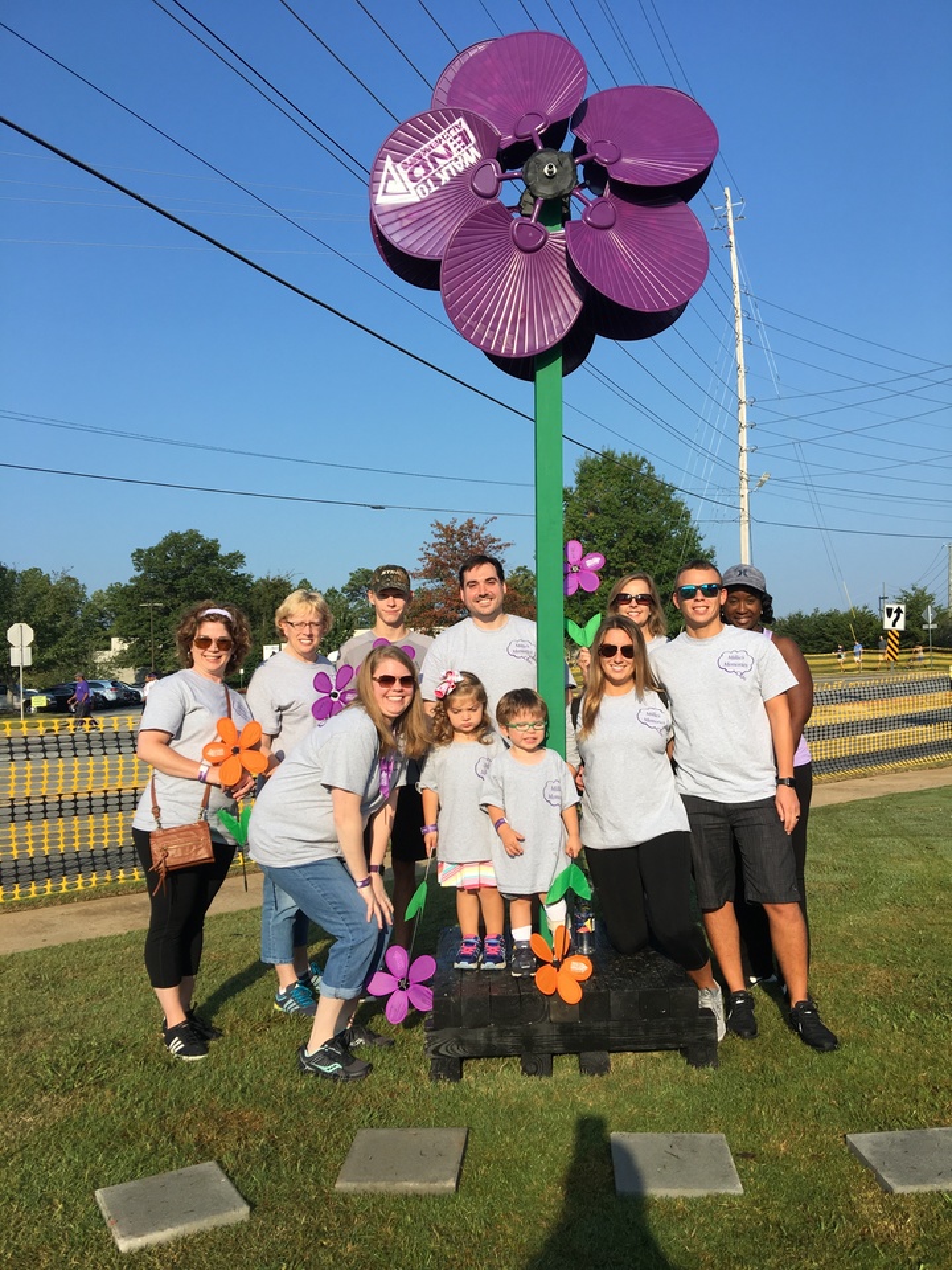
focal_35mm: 29
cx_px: 476
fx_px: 1063
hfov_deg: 48.2
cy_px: 635
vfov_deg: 61.7
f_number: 2.2
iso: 25
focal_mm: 4.15
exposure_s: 1/1425
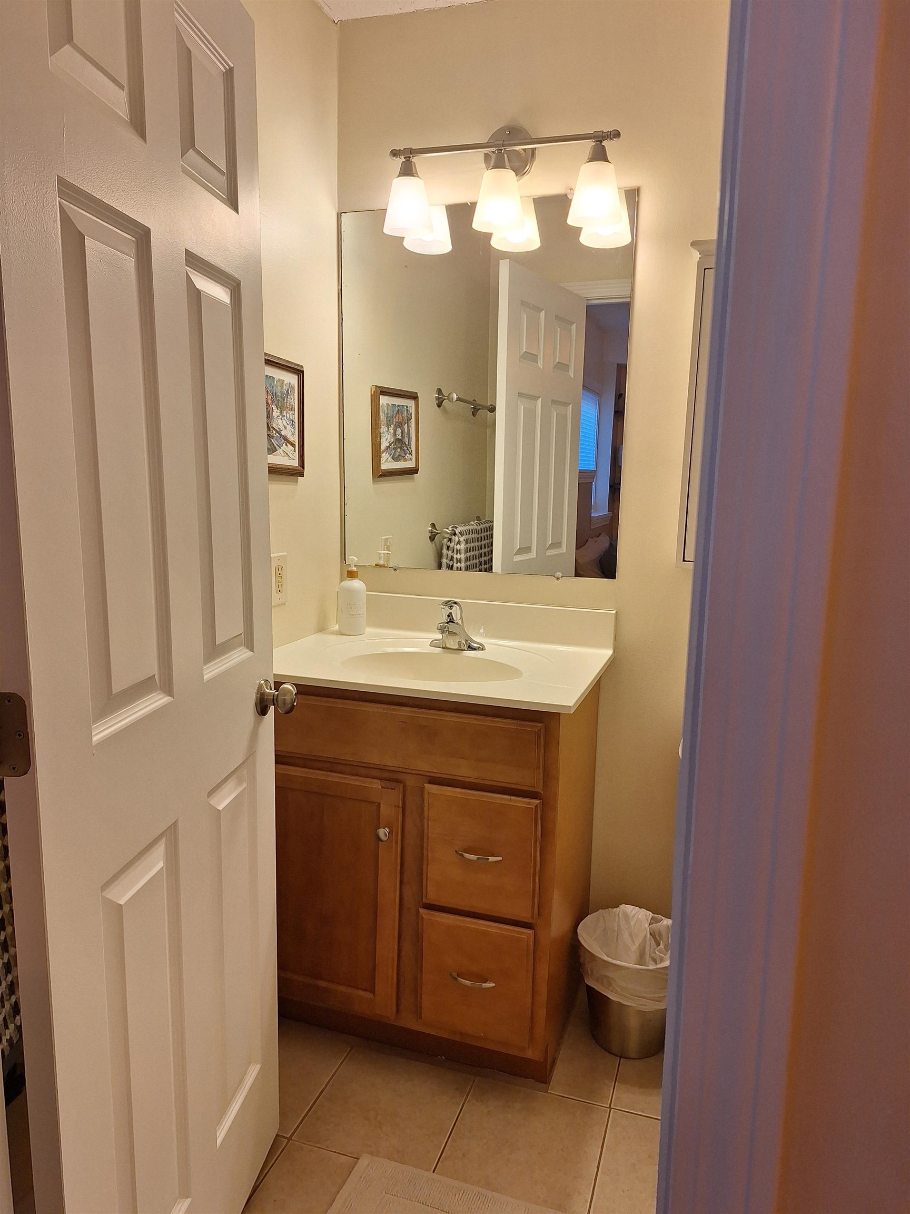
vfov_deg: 73.9
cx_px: 455
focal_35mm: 23
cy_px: 607
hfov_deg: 58.9
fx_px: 806
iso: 64
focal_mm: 5.54
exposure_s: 1/120
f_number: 1.8
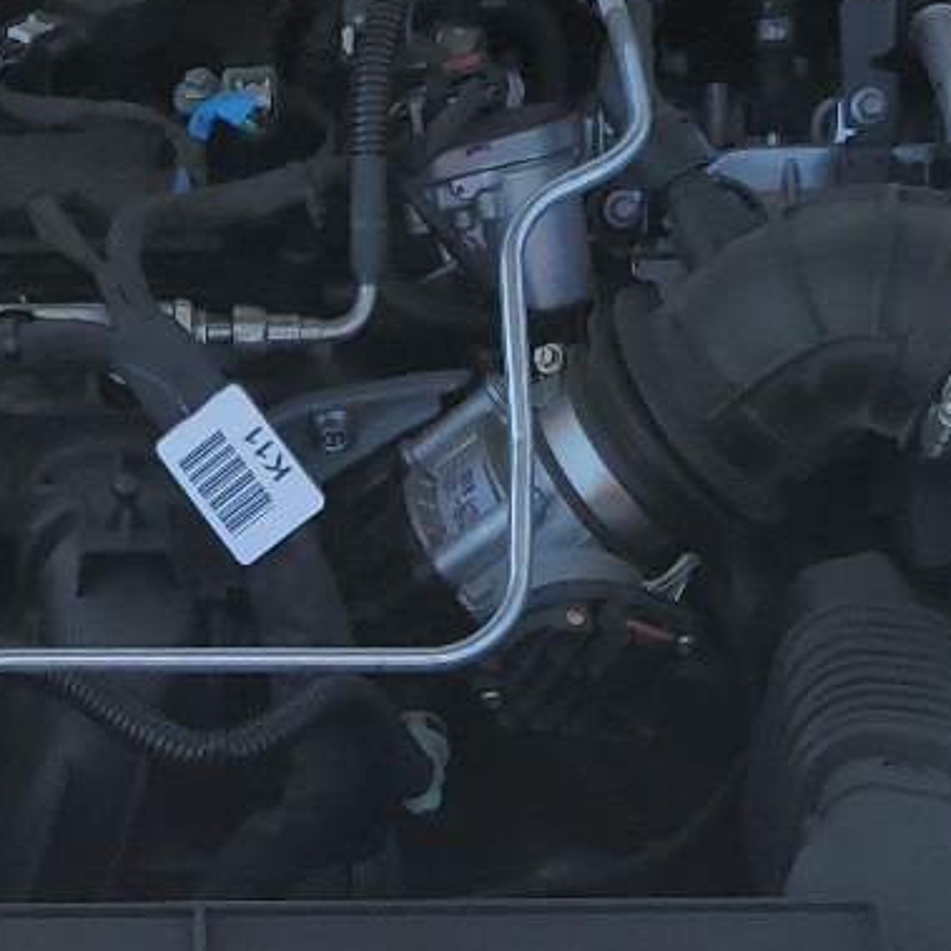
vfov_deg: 17.8
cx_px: 105
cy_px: 705
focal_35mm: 97
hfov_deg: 17.7
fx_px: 3015
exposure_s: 1/2000
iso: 50
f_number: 1.5
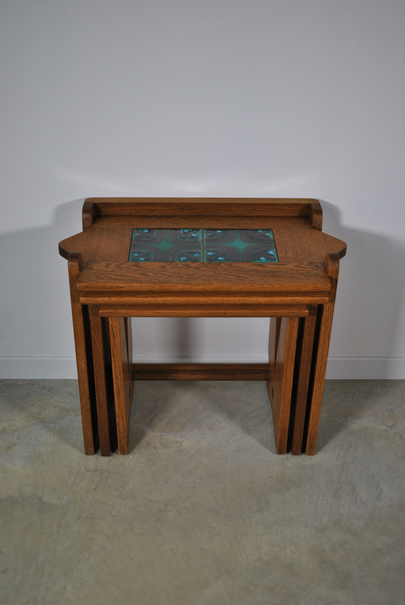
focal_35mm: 42
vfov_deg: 46.3
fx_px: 707
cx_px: 202
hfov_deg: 32.0
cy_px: 302
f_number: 4.5
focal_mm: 28
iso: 200
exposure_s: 1/125
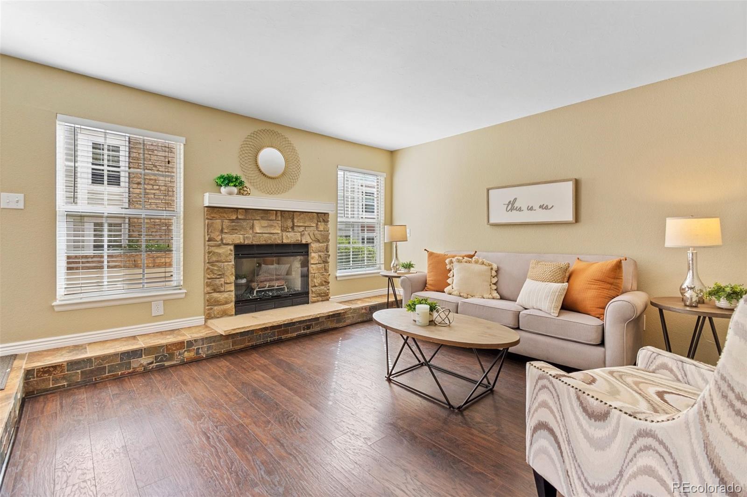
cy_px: 248
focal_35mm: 15
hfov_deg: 100.4
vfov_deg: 77.3
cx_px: 374
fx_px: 311
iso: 400
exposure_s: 1/20
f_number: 8
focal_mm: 10
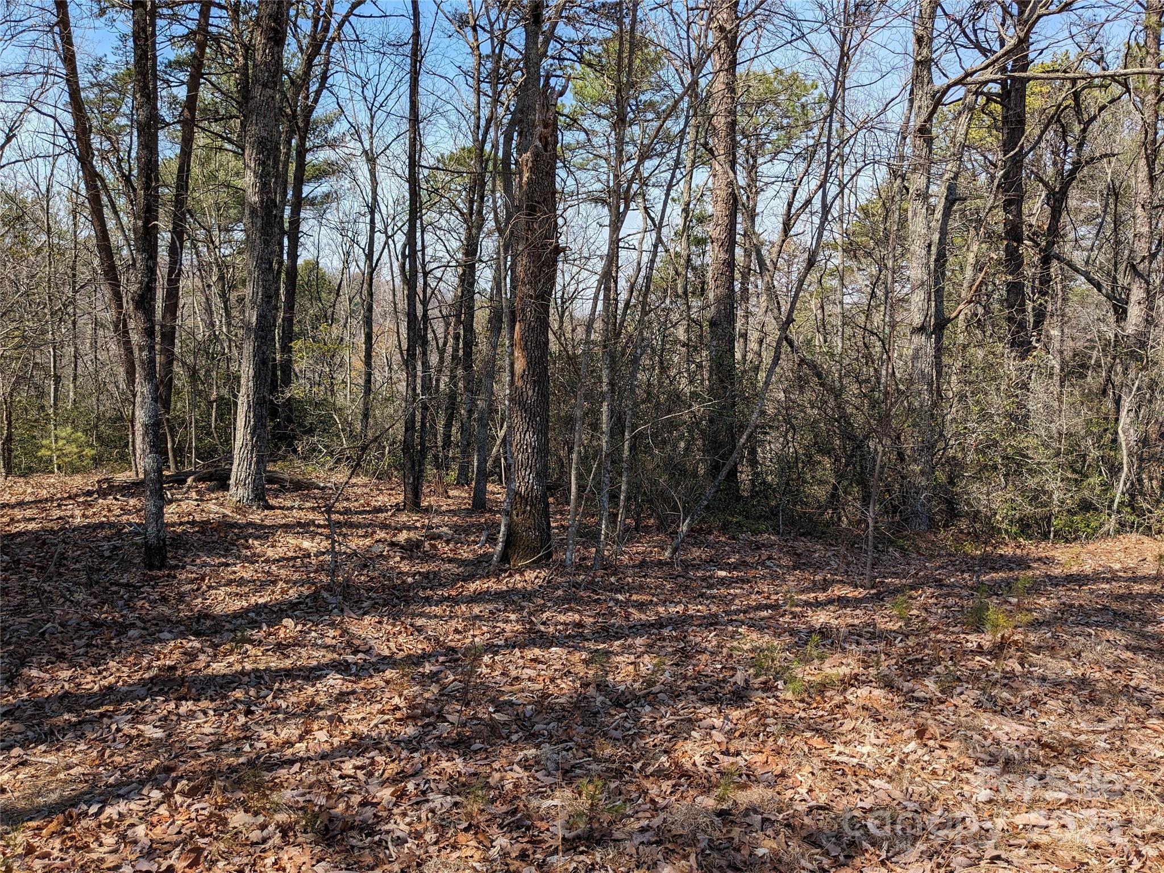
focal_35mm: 27
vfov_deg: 51.4
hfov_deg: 65.3
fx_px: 908
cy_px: 436
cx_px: 582
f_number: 1.73
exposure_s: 1/1376
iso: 44
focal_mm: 4.38
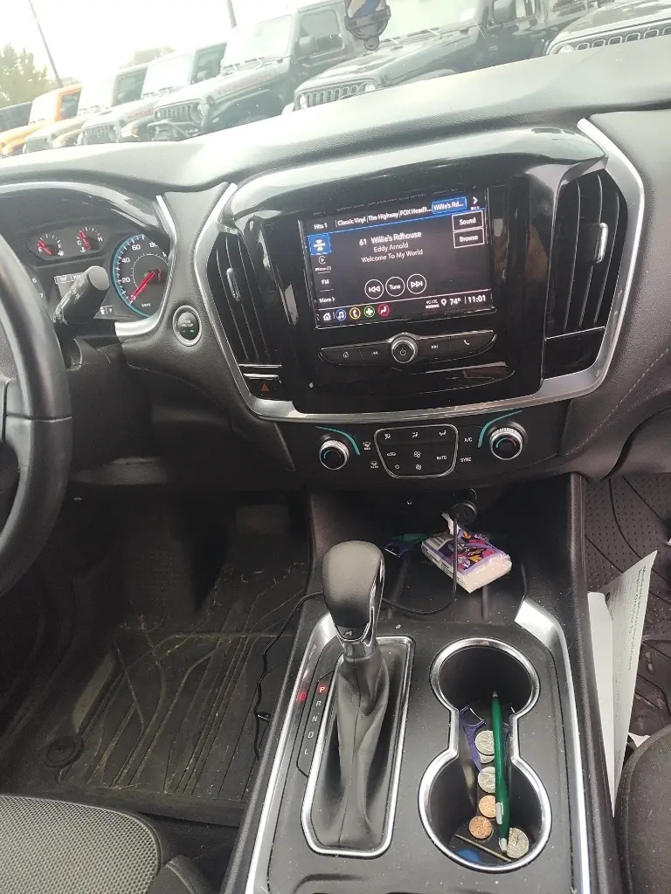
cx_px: 336
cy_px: 447
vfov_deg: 73.9
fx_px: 594
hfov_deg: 58.9
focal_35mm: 23
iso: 355
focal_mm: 5.56
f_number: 1.8
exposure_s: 1/120
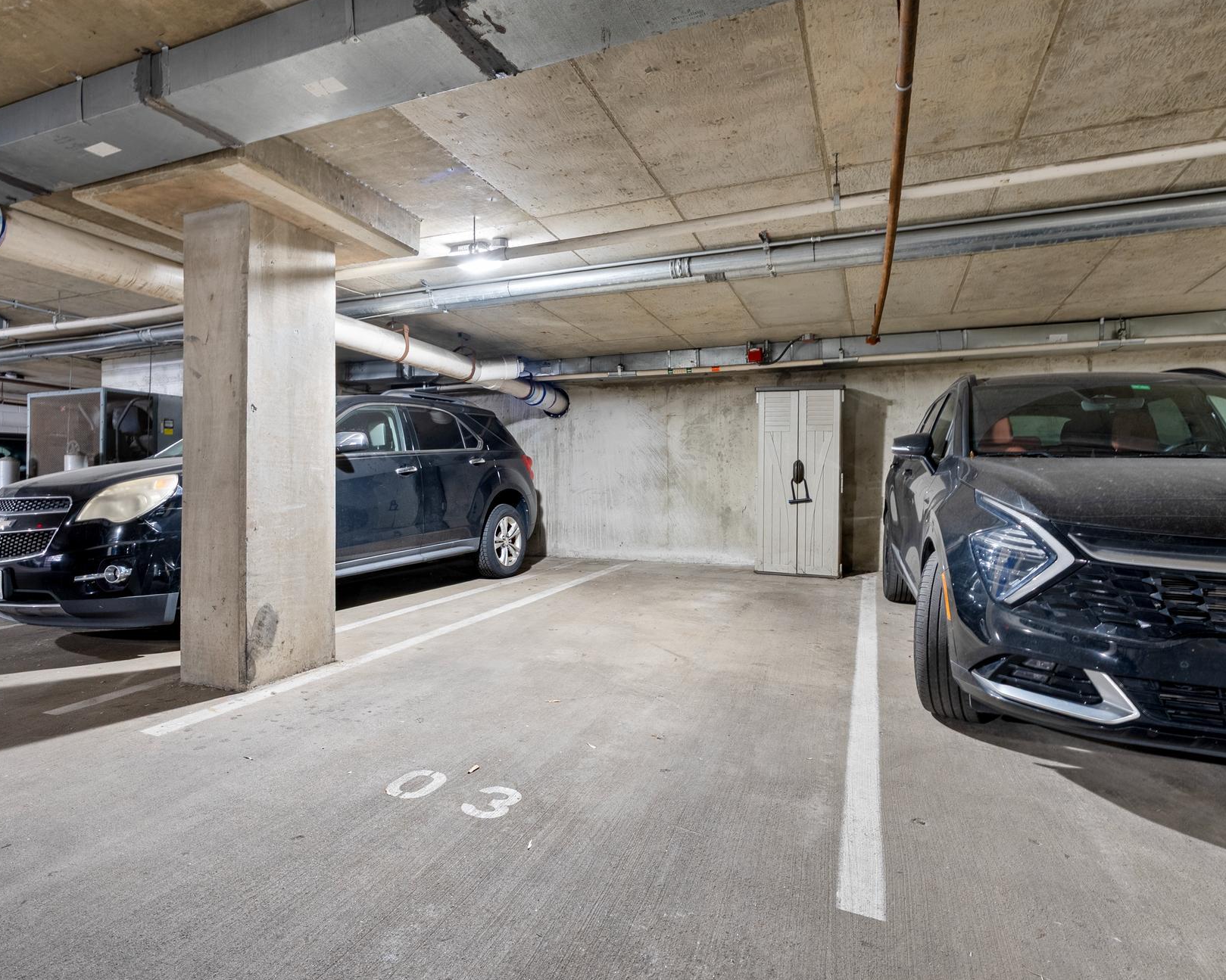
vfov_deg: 70.8
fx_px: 689
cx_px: 560
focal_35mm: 19
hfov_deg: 83.1
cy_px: 512
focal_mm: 16
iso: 200
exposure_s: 30
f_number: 13
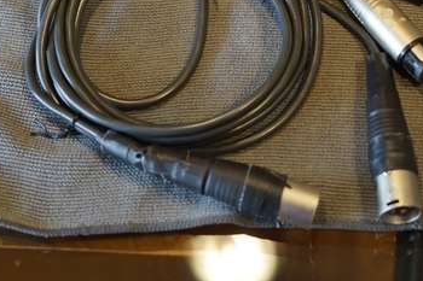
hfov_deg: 22.6
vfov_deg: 14.8
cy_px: -27
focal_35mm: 90
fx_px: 1057
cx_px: 273
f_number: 4
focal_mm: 41
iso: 1250
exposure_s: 1/160
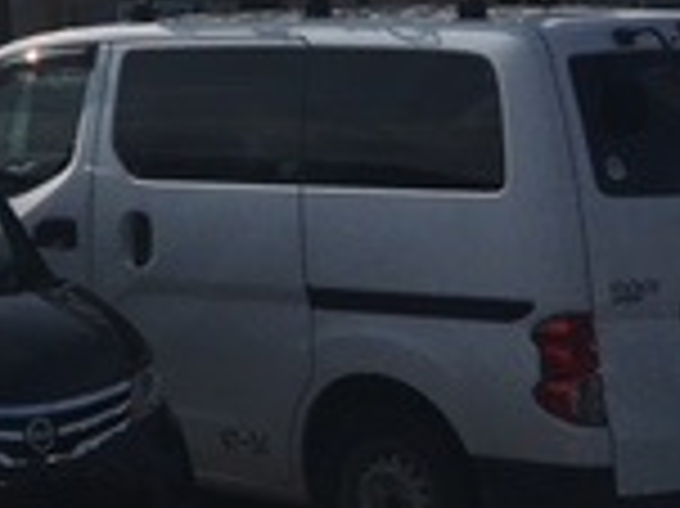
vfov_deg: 11.2
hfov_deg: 14.3
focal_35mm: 123
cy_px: -409
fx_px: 2414
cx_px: -504
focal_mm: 4.15
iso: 25
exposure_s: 1/6993
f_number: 2.2
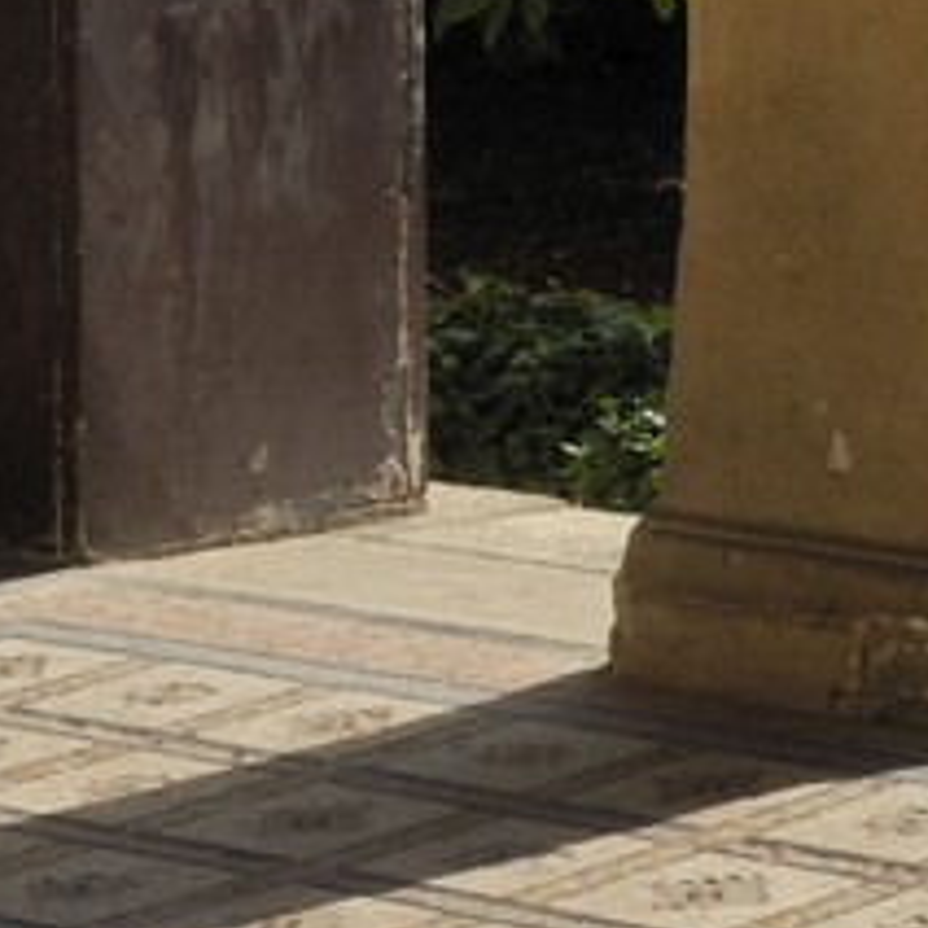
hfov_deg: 7.8
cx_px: 2823
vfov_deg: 8.8
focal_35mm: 192
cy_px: -608
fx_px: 5823
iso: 100
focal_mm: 20
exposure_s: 1/100
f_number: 11
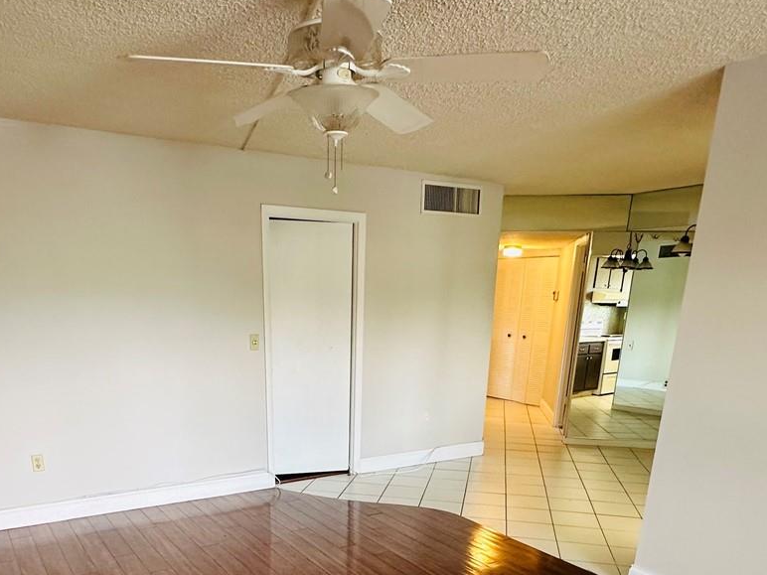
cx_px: 339
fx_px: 643
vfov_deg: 43.9
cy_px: 519
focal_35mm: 29
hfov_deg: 61.5
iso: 200
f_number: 2.2
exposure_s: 1/60
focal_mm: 2.22
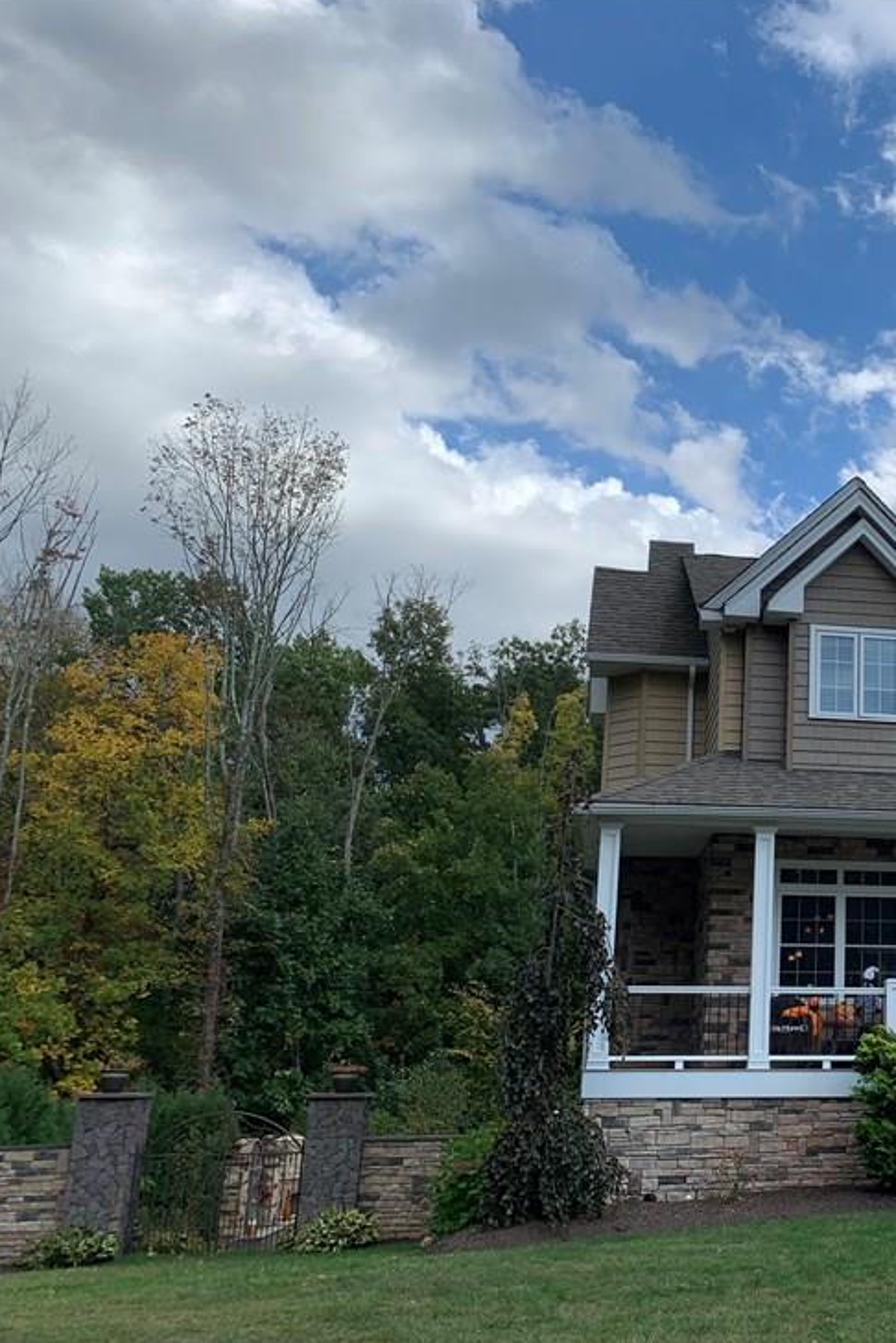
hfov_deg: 32.3
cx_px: 896
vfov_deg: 50.7
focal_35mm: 38
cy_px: 696
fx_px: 1419
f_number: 1.8
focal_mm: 4.25
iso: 25
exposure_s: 1/1916
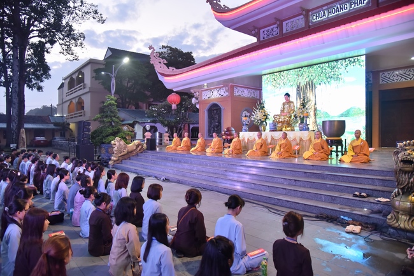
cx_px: 207
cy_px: 138
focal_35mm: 24
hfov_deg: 73.7
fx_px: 276
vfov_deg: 53.2
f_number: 4
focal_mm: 24
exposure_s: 1/125
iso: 2000
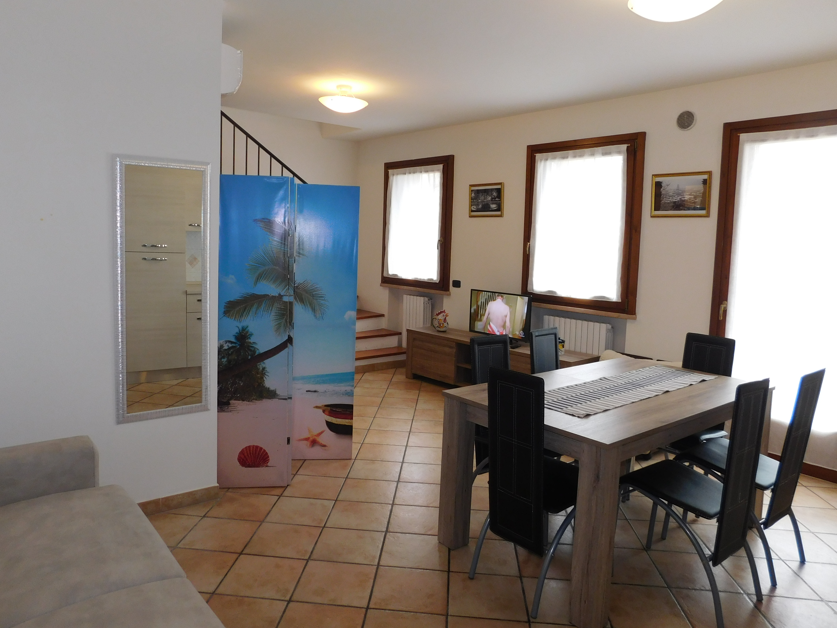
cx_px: 400
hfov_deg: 69.4
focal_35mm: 25
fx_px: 605
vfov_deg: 54.8
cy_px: 287
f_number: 3
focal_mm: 4
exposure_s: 1/30
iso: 140
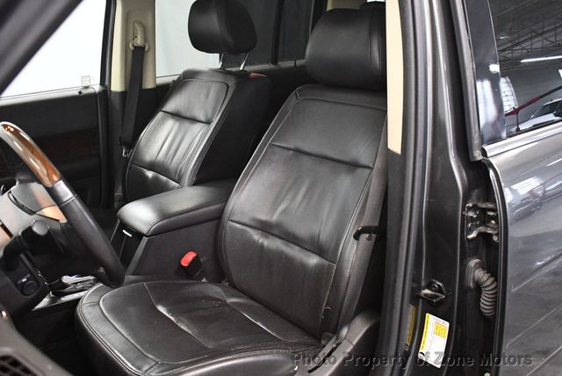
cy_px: 188
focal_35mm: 36
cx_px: 281
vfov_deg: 36.9
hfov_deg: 53.1
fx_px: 562
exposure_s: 1/80
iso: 3200
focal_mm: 18
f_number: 3.5
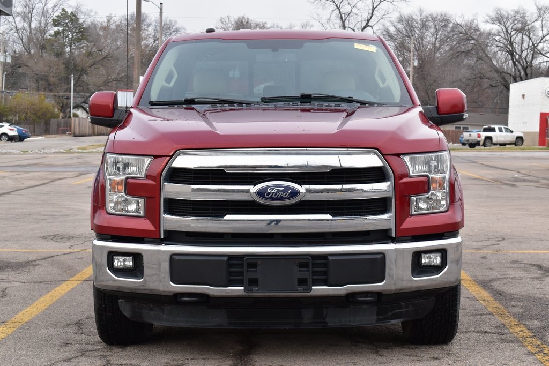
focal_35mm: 72
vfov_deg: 18.9
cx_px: 274
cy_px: 183
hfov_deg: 28.1
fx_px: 1098
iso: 400
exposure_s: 1/125
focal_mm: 48
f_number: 9
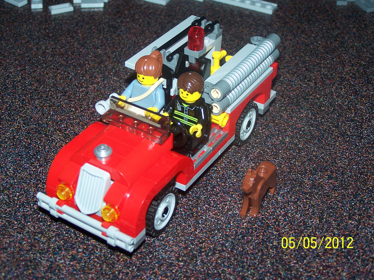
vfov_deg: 21.9
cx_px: 187
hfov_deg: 29.0
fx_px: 724
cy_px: 140
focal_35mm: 67
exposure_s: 1/60
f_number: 3.2
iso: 80
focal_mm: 11.1
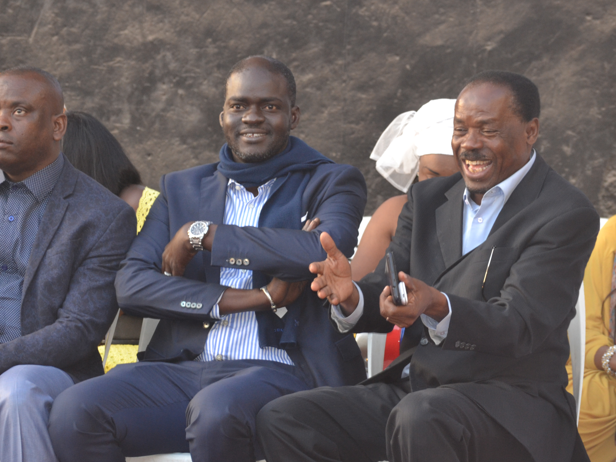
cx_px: 266
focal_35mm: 219
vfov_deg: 6.8
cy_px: 203
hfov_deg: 9.0
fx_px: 3897
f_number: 4.8
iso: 800
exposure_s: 1/125
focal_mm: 116
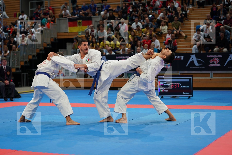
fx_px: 483
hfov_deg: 27.0
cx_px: 116
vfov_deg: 18.2
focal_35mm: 75
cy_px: 78
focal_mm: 75
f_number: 2.8
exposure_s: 1/500
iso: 640
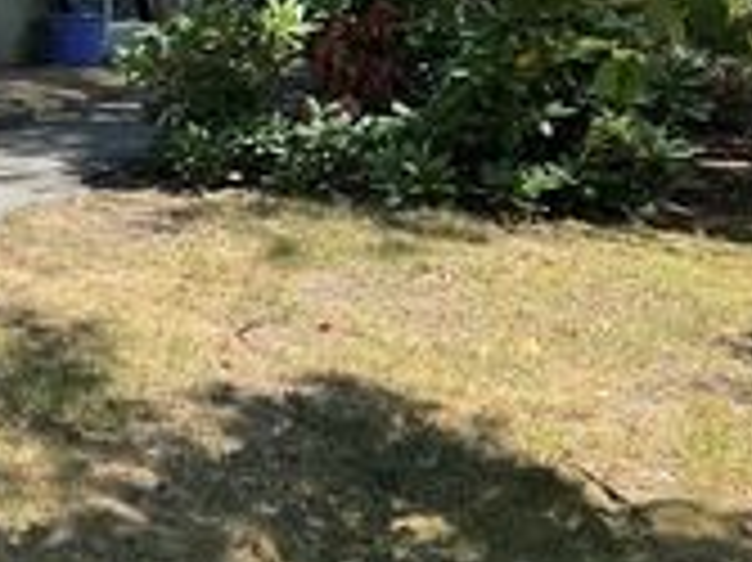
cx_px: -306
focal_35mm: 72
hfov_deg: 23.0
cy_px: 101
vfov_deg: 20.2
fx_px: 1563
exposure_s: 1/1285
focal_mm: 6.76
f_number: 1.78
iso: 80
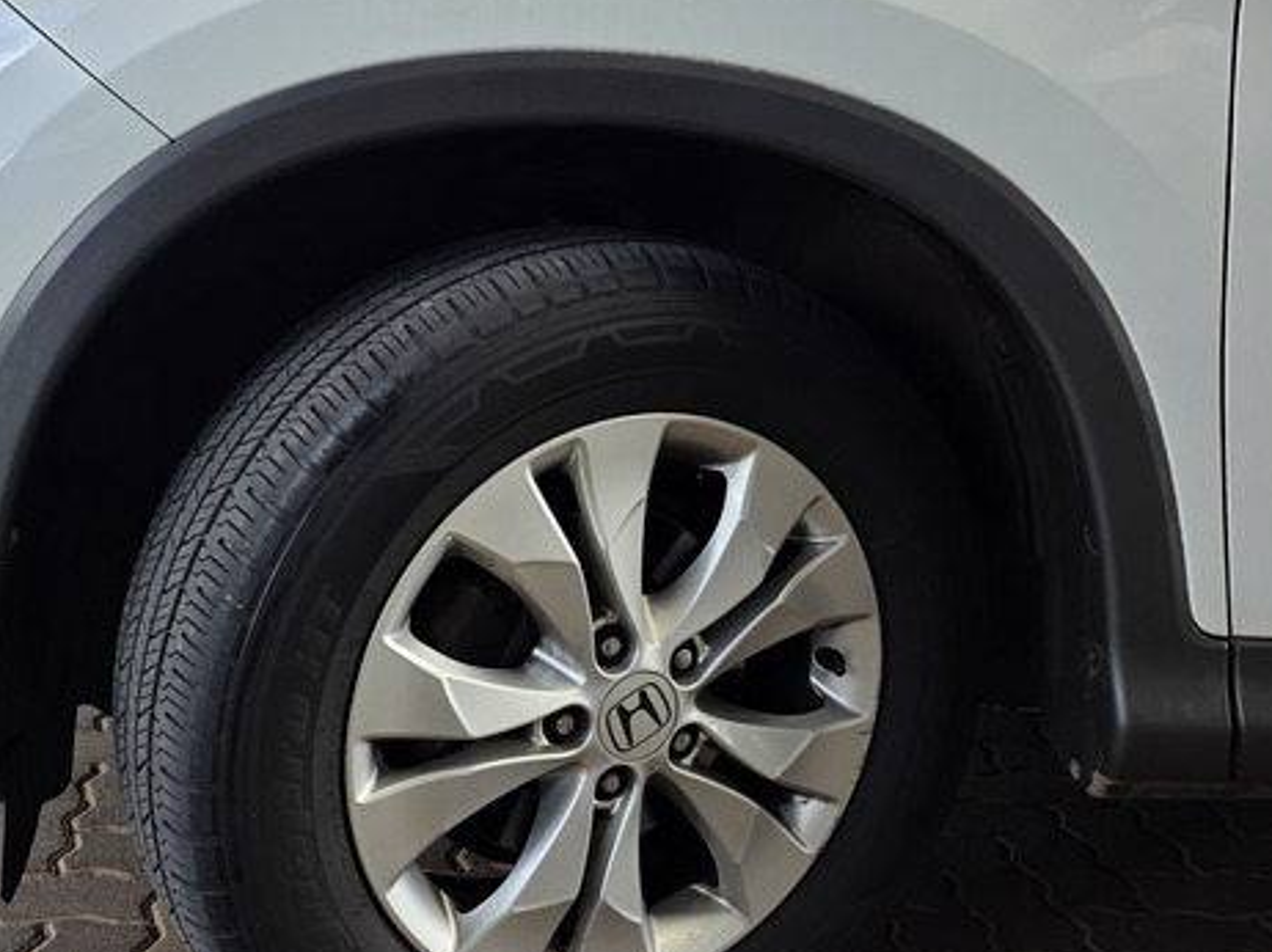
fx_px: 1873
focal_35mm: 51
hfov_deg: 37.4
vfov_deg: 28.5
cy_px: 377
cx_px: 520
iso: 64
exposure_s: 1/180
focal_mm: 6.25
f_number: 1.7
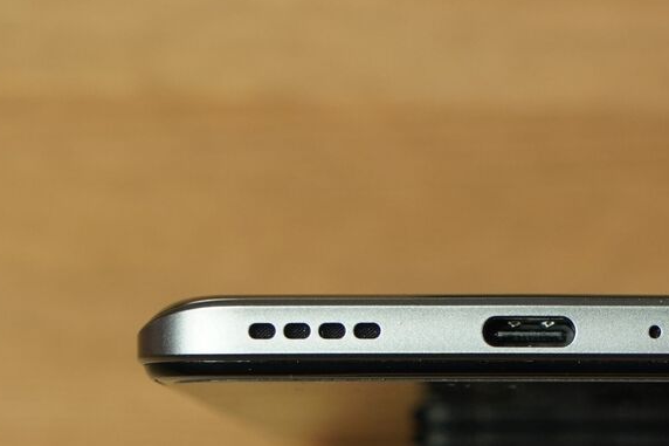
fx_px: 1839
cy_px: 329
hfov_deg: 20.4
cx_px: 526
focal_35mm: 99
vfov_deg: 13.8
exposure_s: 1/160
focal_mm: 59
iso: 1250
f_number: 7.1
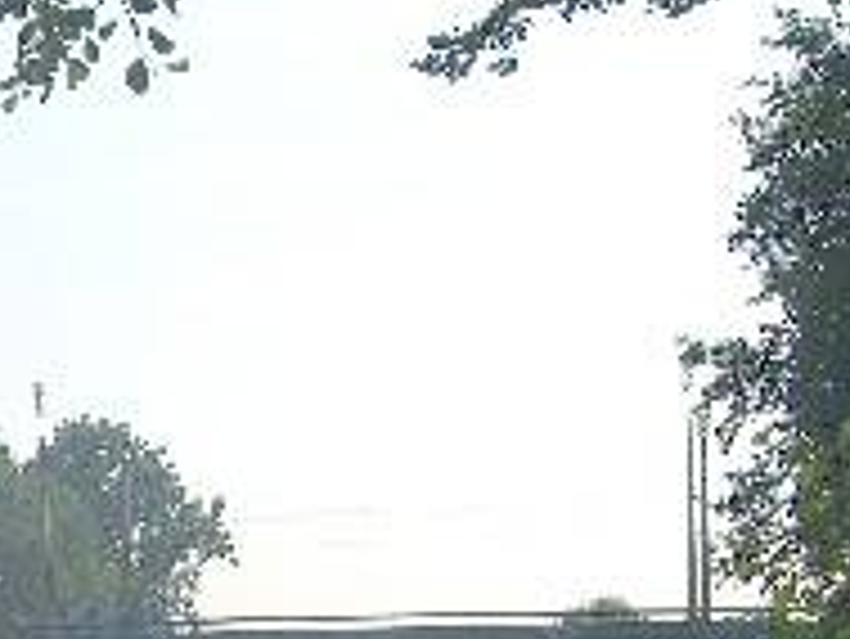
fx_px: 2875
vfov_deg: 12.2
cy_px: 911
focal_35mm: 117
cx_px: 11
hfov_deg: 16.5
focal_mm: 7.9
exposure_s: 1/320
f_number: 8
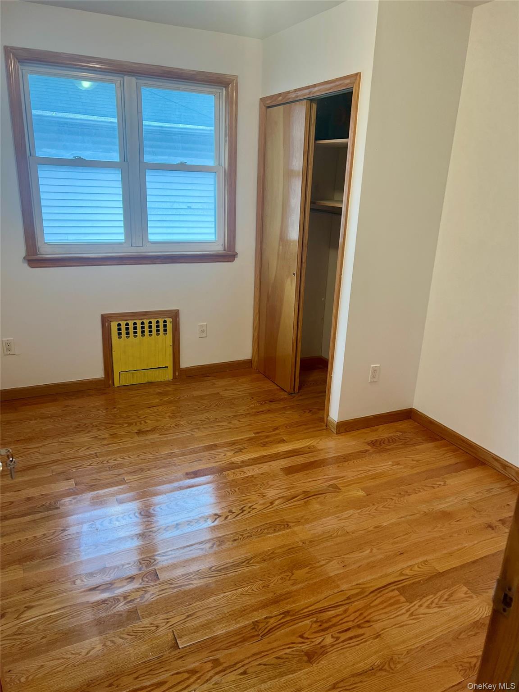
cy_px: 346
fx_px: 520
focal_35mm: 26
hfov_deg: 53.1
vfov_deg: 67.3
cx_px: 260
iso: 80
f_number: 1.5
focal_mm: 5.7
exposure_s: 1/120
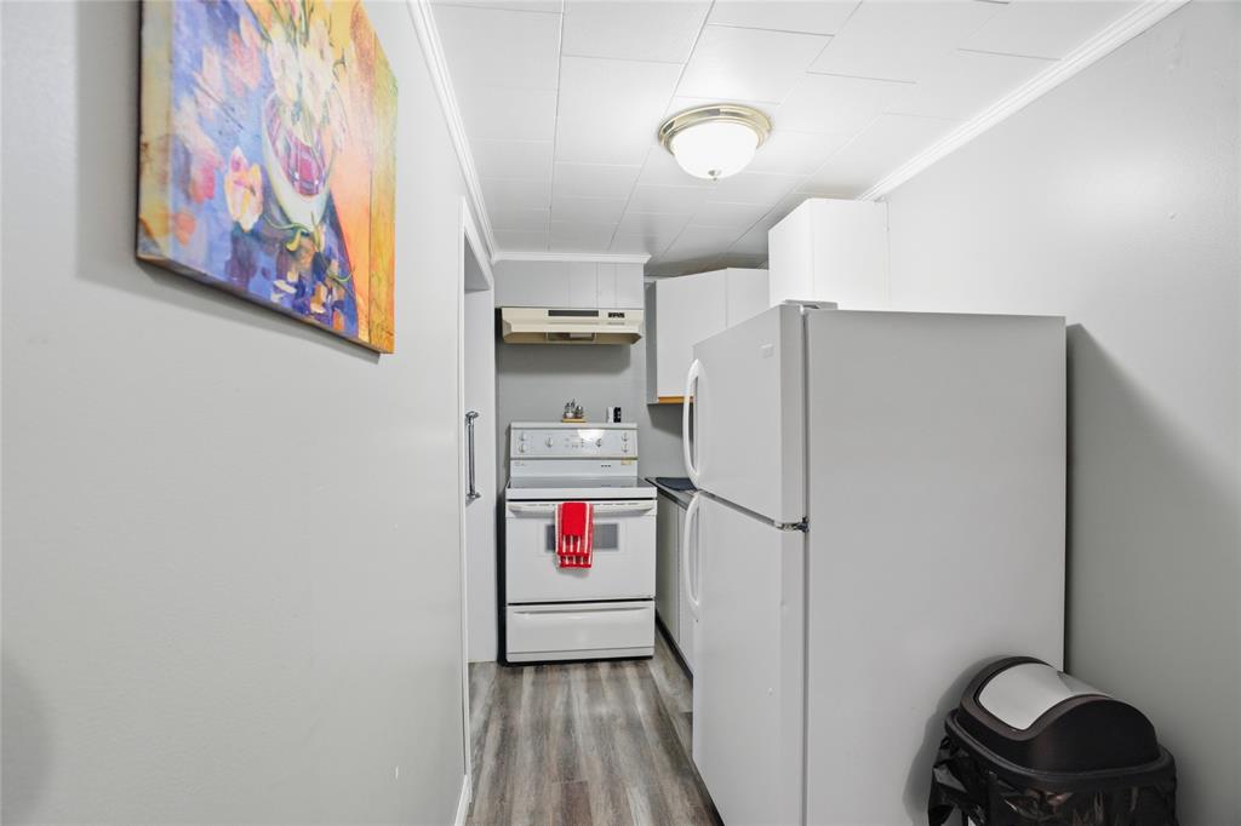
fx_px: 551
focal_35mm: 16
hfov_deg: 96.8
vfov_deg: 73.7
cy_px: 413
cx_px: 620
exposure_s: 1/6
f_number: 6.3
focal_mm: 16
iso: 100
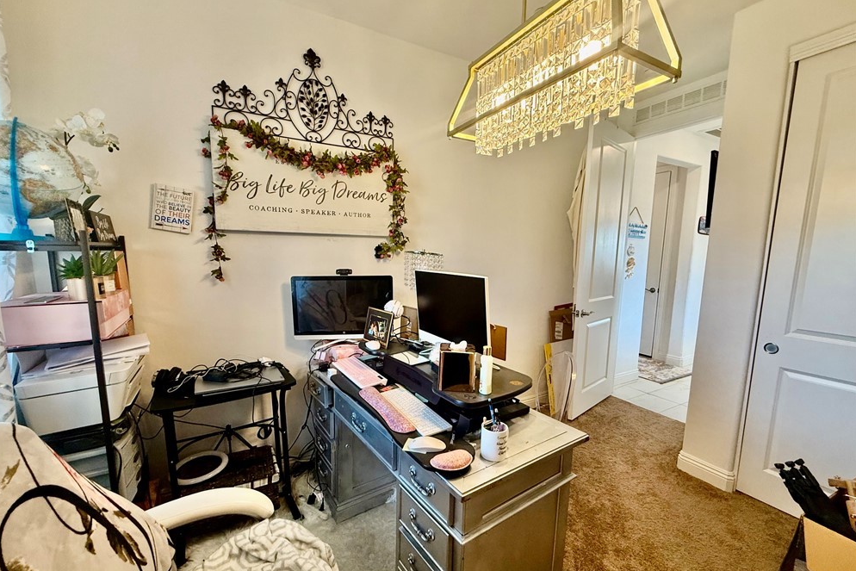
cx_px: 418
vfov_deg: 77.3
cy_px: 302
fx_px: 357
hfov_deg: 100.4
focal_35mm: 15
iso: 250
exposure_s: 1/120
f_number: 2.2
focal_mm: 2.22
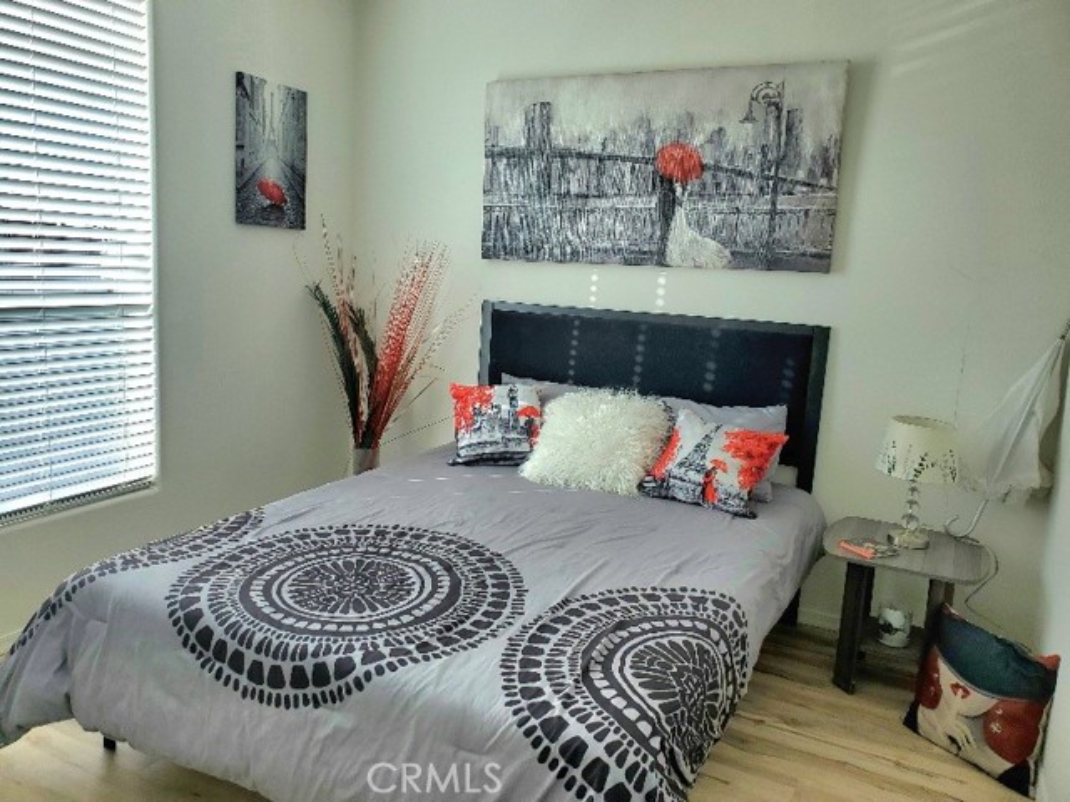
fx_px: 804
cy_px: 401
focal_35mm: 26
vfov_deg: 53.1
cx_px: 535
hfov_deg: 67.3
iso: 50
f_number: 2.4
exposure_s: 1/125
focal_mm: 4.3
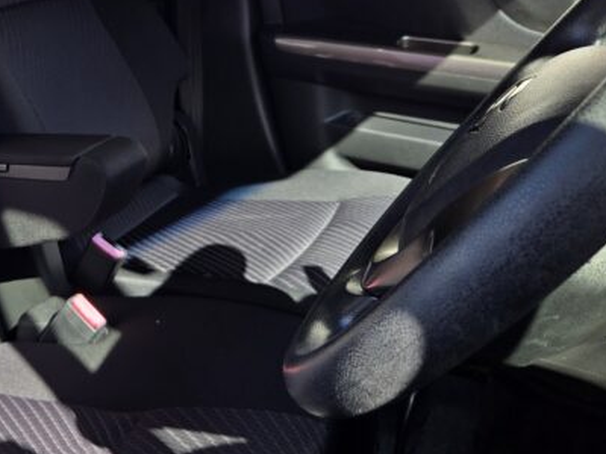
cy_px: 98
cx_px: 82
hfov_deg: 38.9
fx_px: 805
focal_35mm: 46
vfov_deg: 30.8
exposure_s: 1/411
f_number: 1.8
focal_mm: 5.4
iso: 25
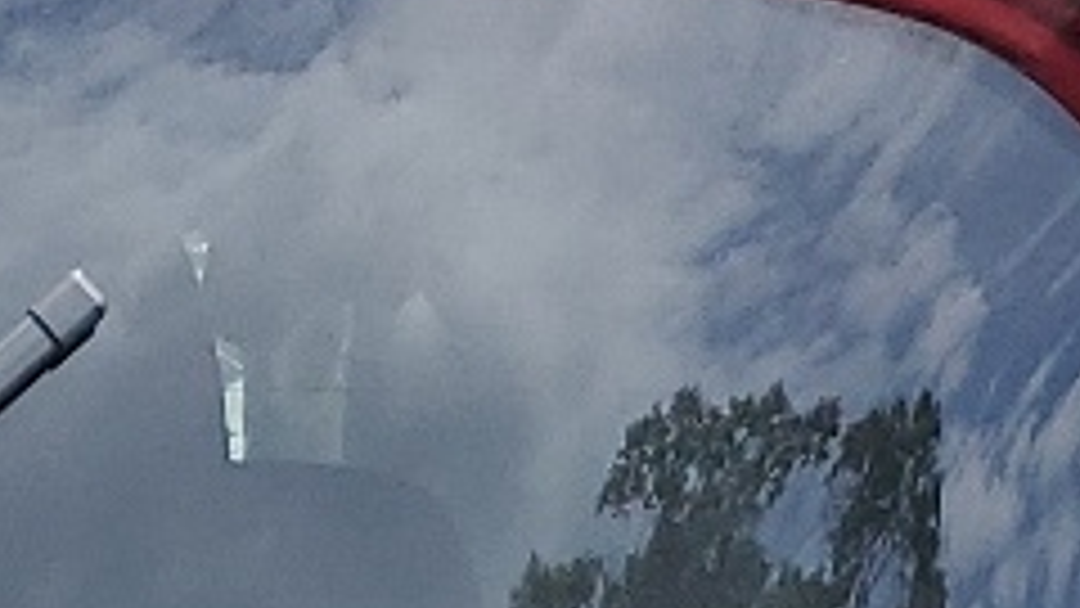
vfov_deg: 5.8
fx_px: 5412
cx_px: -832
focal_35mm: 189
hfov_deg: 10.7
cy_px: 2063
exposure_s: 1/2000
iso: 50
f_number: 1.5
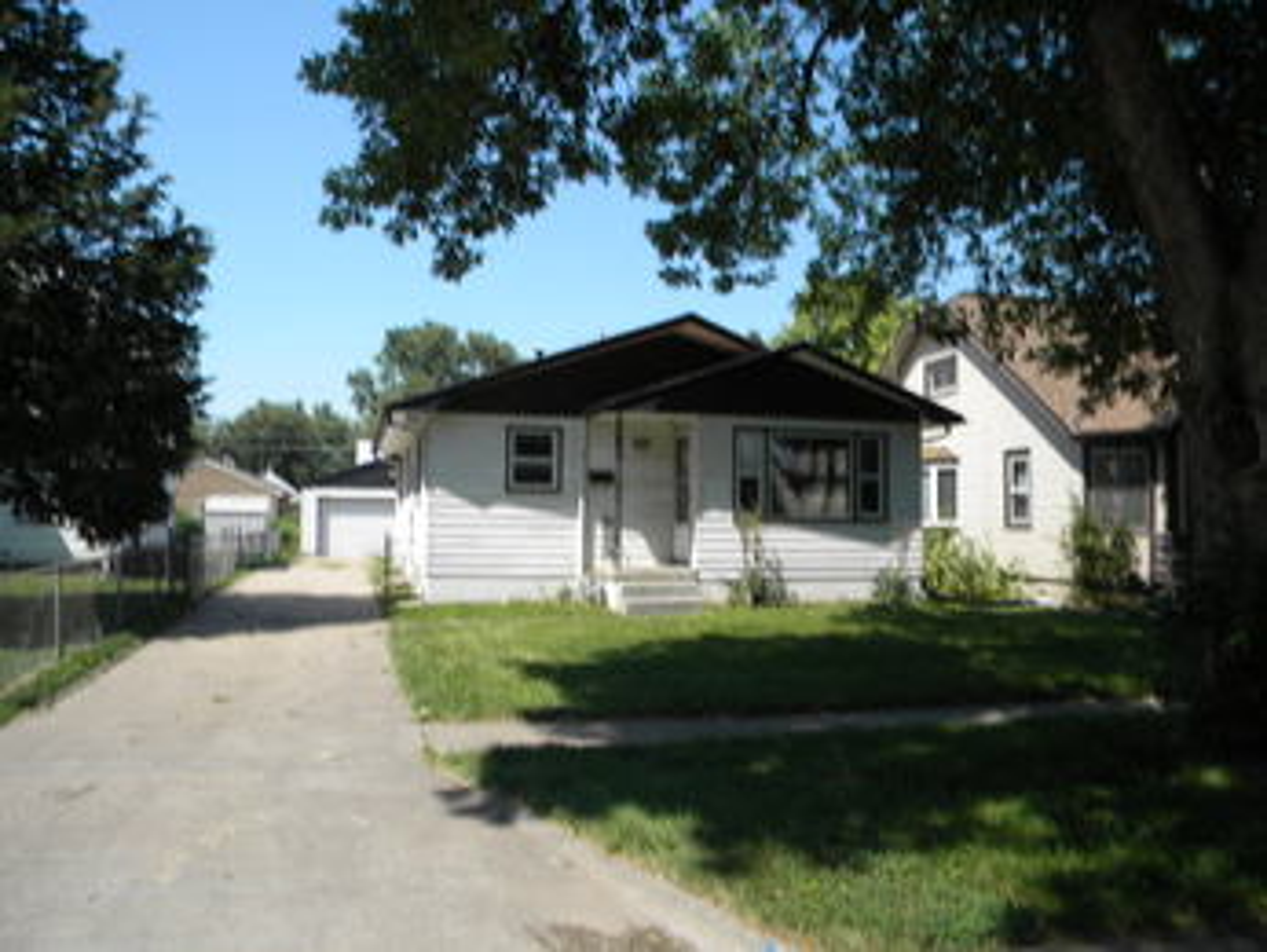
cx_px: 634
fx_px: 1026
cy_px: 476
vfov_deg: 49.8
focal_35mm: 28
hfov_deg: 63.4
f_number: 3.5
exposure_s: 1/744
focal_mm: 5
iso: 80
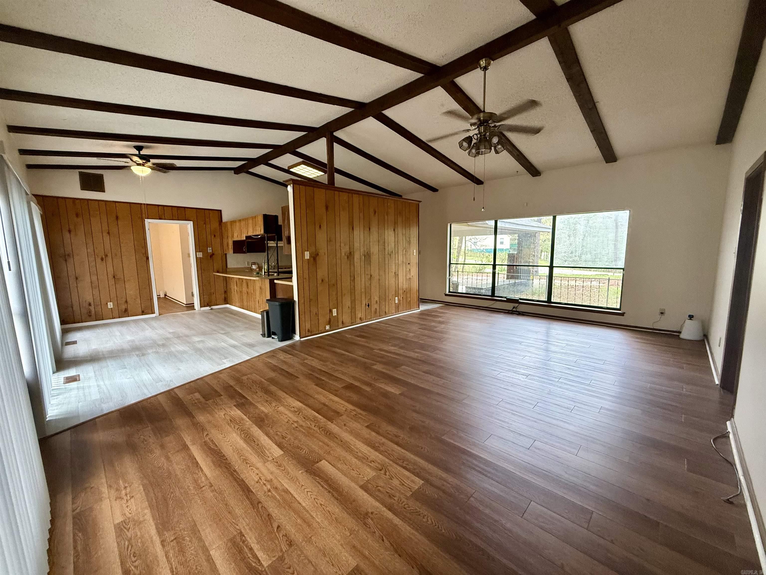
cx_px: 383
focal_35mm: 14
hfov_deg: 102.1
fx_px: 310
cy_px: 288
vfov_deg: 85.7
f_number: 2.2
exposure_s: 1/99
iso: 320
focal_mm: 2.22
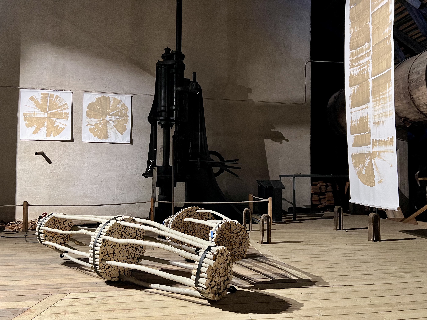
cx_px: 214
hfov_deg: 67.3
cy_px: 160
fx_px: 321
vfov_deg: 53.1
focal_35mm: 26
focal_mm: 5.7
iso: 400
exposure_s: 1/33
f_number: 1.5
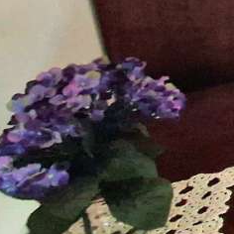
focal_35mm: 73
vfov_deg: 20.5
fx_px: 558
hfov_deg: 10.8
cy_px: -110
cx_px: 740
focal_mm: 2.2
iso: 320
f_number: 2.2
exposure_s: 1/50
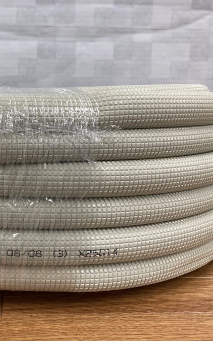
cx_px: 22
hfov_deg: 30.6
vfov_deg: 49.3
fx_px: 372
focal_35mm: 40
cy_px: 170
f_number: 1.8
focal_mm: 3.99
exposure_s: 1/50
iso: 64
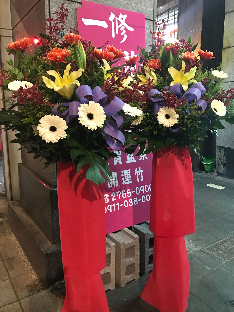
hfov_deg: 49.7
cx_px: 117
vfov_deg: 63.4
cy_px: 156
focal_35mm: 28
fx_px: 252
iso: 100
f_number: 1.8
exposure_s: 1/6
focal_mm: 3.99
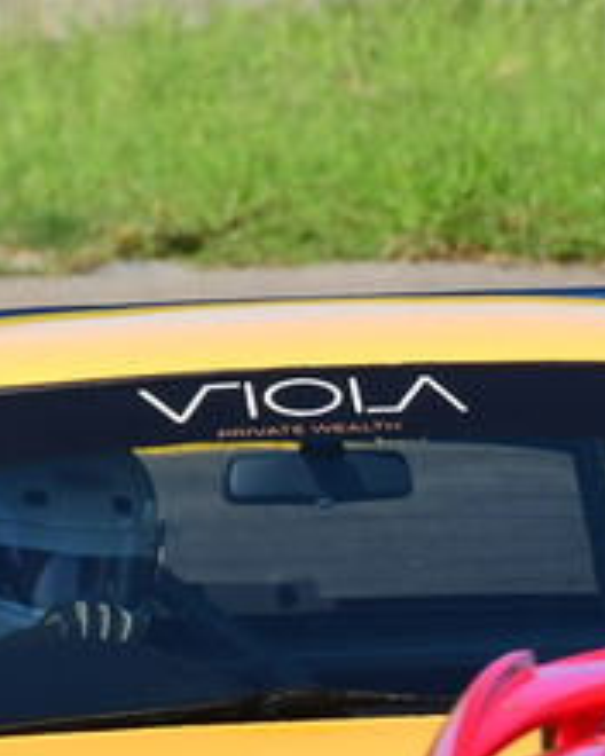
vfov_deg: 0.9
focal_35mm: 2152
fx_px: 48166
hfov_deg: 0.7
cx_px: 265
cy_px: 720
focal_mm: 420
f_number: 11
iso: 500
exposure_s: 1/640
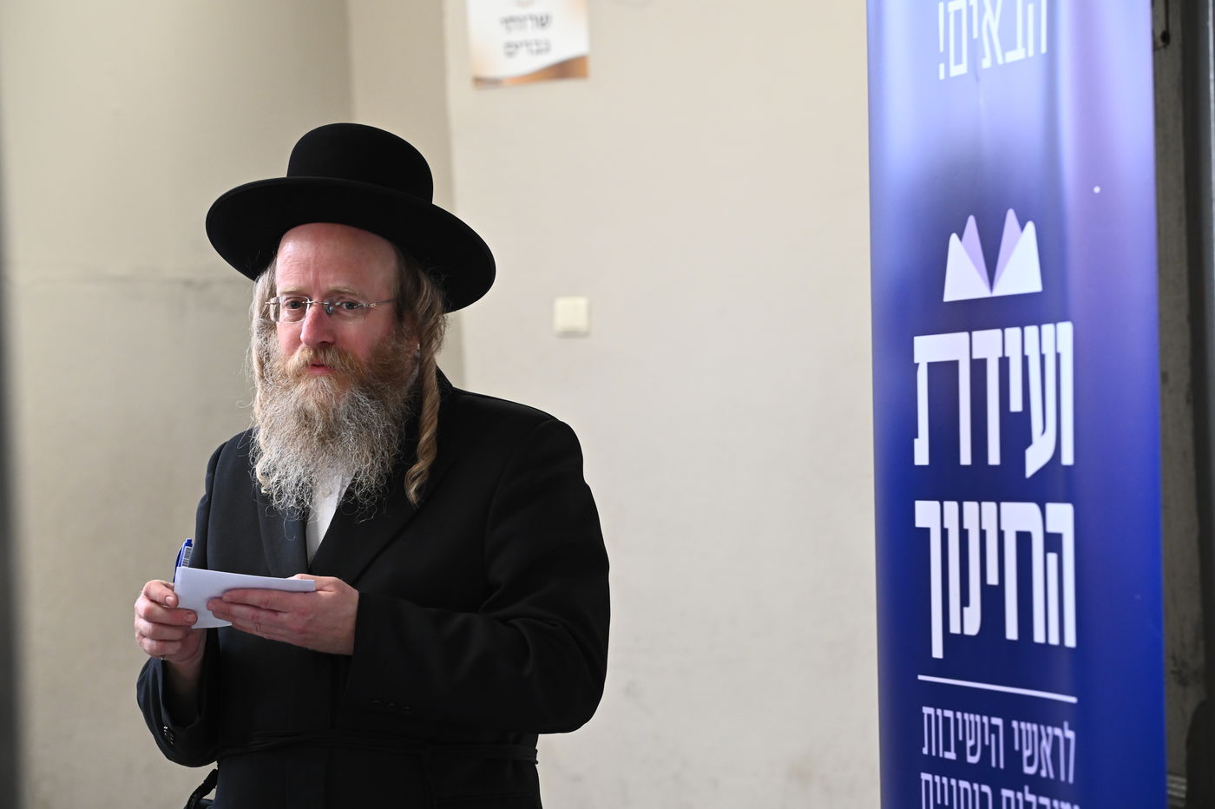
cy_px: 404
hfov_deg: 13.7
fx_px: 5060
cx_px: 608
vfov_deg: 9.1
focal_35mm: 150
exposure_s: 1/160
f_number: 8
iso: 2500
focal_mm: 150
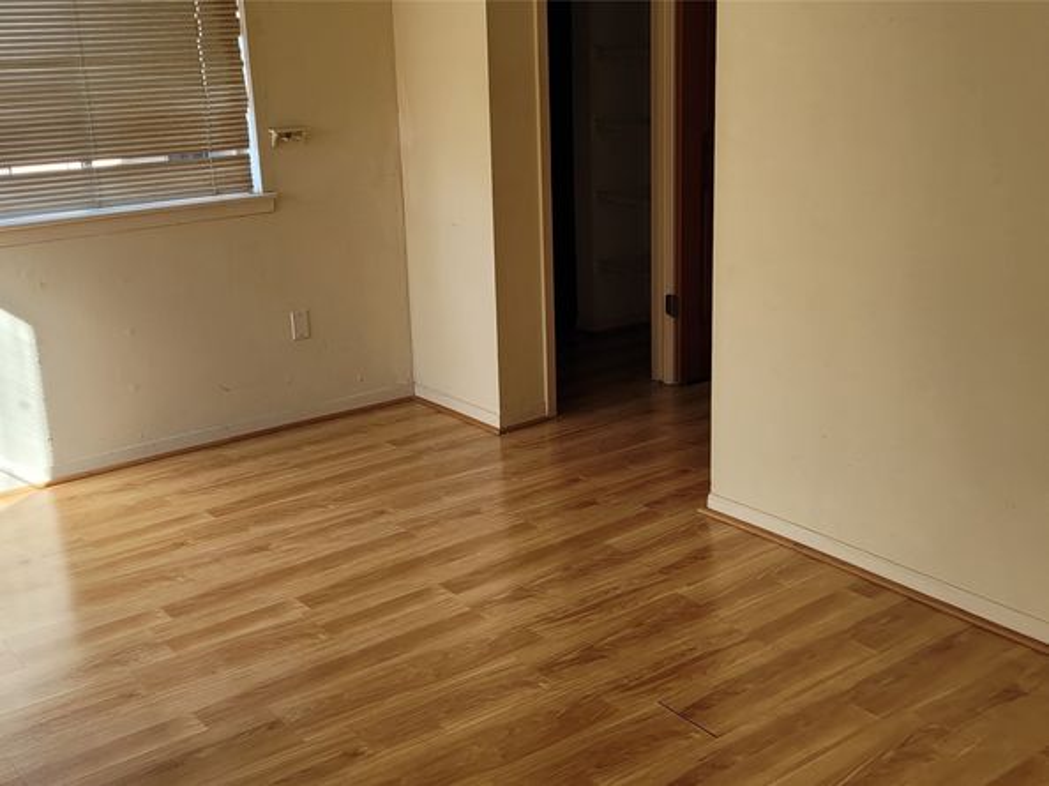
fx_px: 788
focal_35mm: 26
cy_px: 393
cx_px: 524
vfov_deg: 53.0
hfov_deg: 67.3
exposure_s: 1/161
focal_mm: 5.4
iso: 40
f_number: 1.8
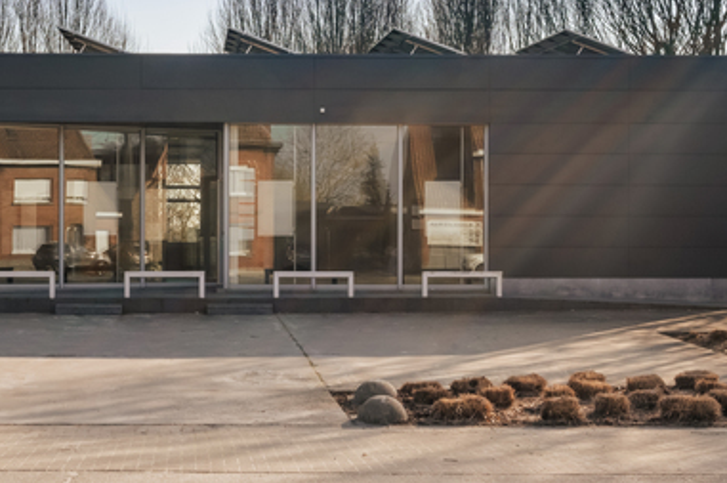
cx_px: 206
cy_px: 241
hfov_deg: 31.5
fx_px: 1271
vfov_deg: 21.5
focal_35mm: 63
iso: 200
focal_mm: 30
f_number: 18
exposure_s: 1/60
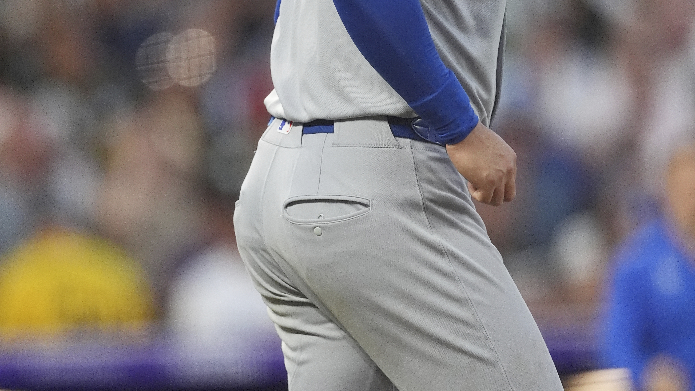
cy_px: 95
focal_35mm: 944
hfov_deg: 2.3
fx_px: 17396
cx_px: 347
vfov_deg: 1.3
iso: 4000
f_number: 4
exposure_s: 1/1600
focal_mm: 600
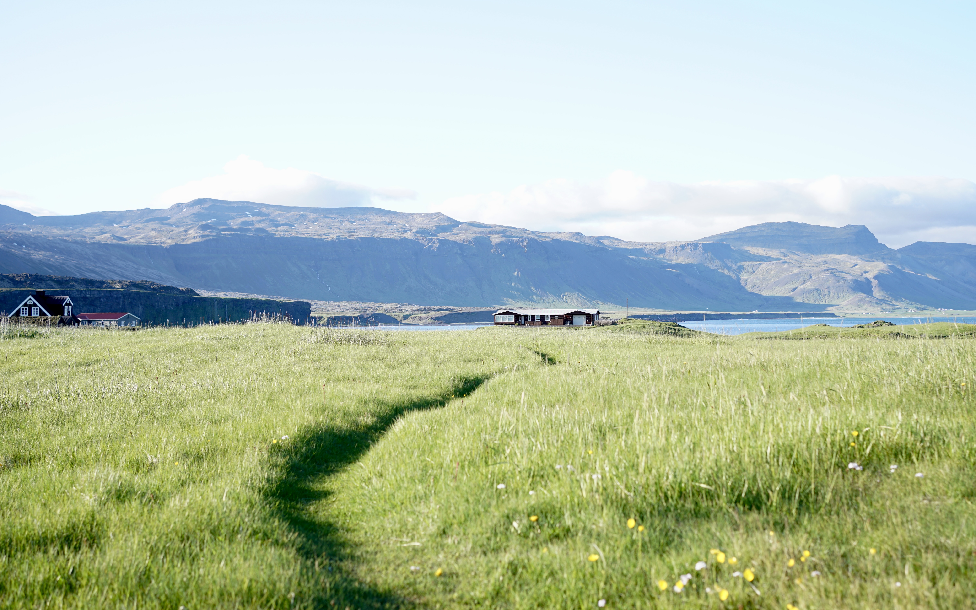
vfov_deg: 29.2
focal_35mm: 44
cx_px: 546
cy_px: 270
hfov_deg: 45.2
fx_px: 1170
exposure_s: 1/320
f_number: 3.5
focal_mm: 35
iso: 100
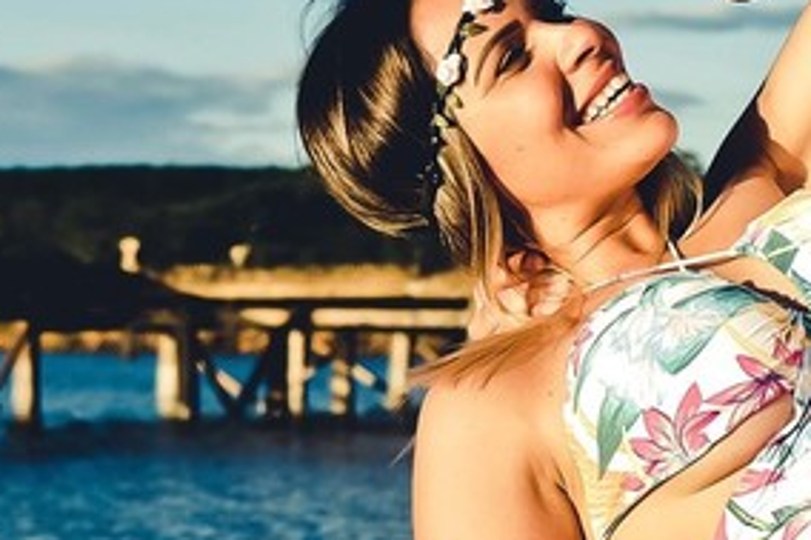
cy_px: 491
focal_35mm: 169
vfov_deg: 8.1
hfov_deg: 11.9
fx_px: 3805
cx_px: 940
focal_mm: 26.5
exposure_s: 1/1000
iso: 100
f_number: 3.2
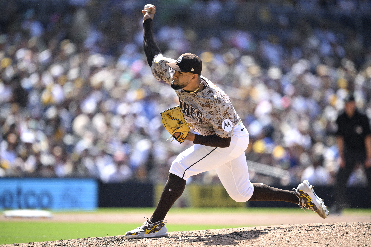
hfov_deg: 5.2
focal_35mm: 400
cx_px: 186
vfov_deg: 3.4
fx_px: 4122
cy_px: 124
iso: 640
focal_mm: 400
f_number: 2.8
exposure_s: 1/4000
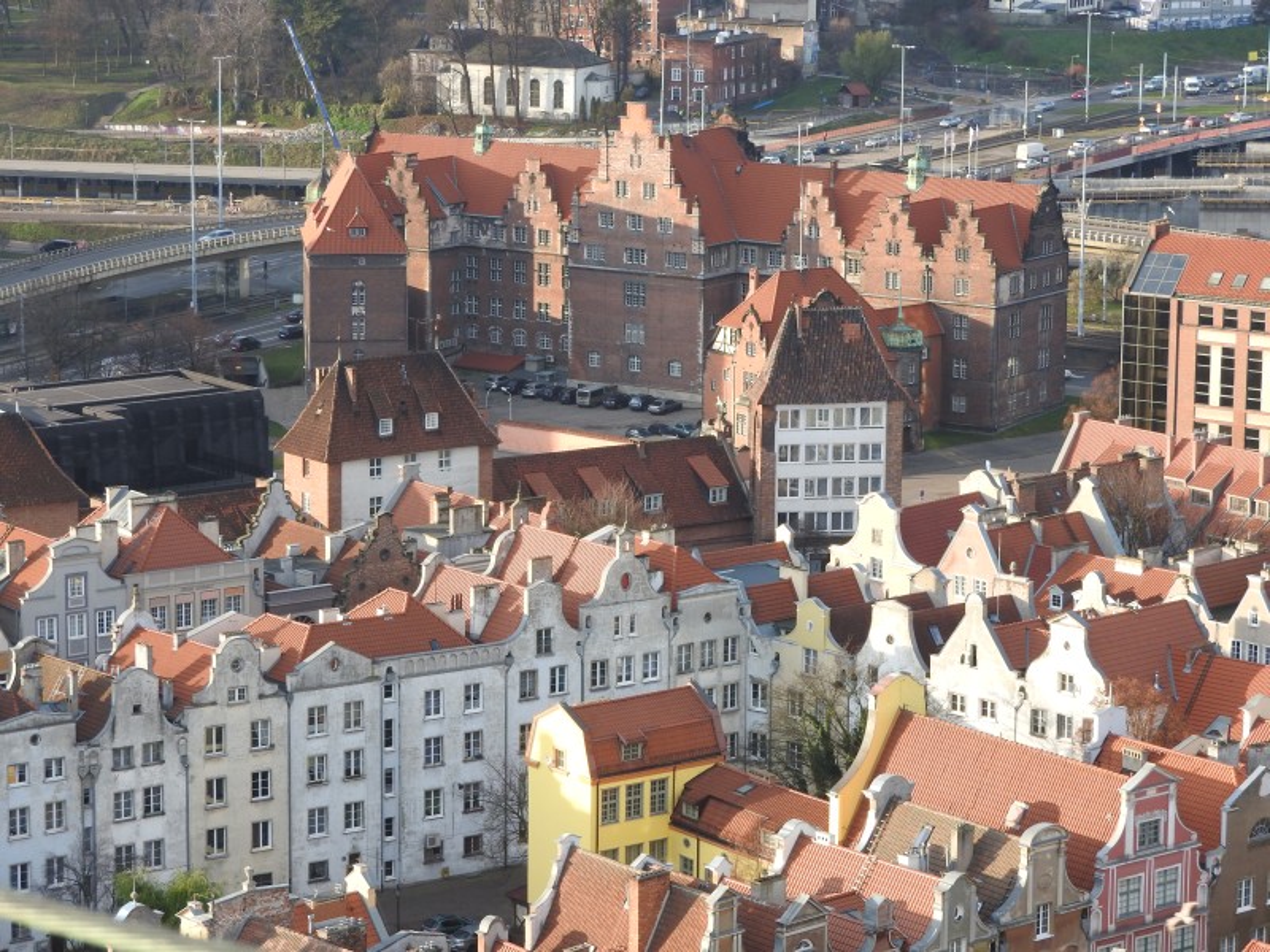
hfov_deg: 17.1
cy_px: 476
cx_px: 635
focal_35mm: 115
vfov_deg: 12.9
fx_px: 4219
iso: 100
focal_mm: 20.6
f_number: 5
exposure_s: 1/125
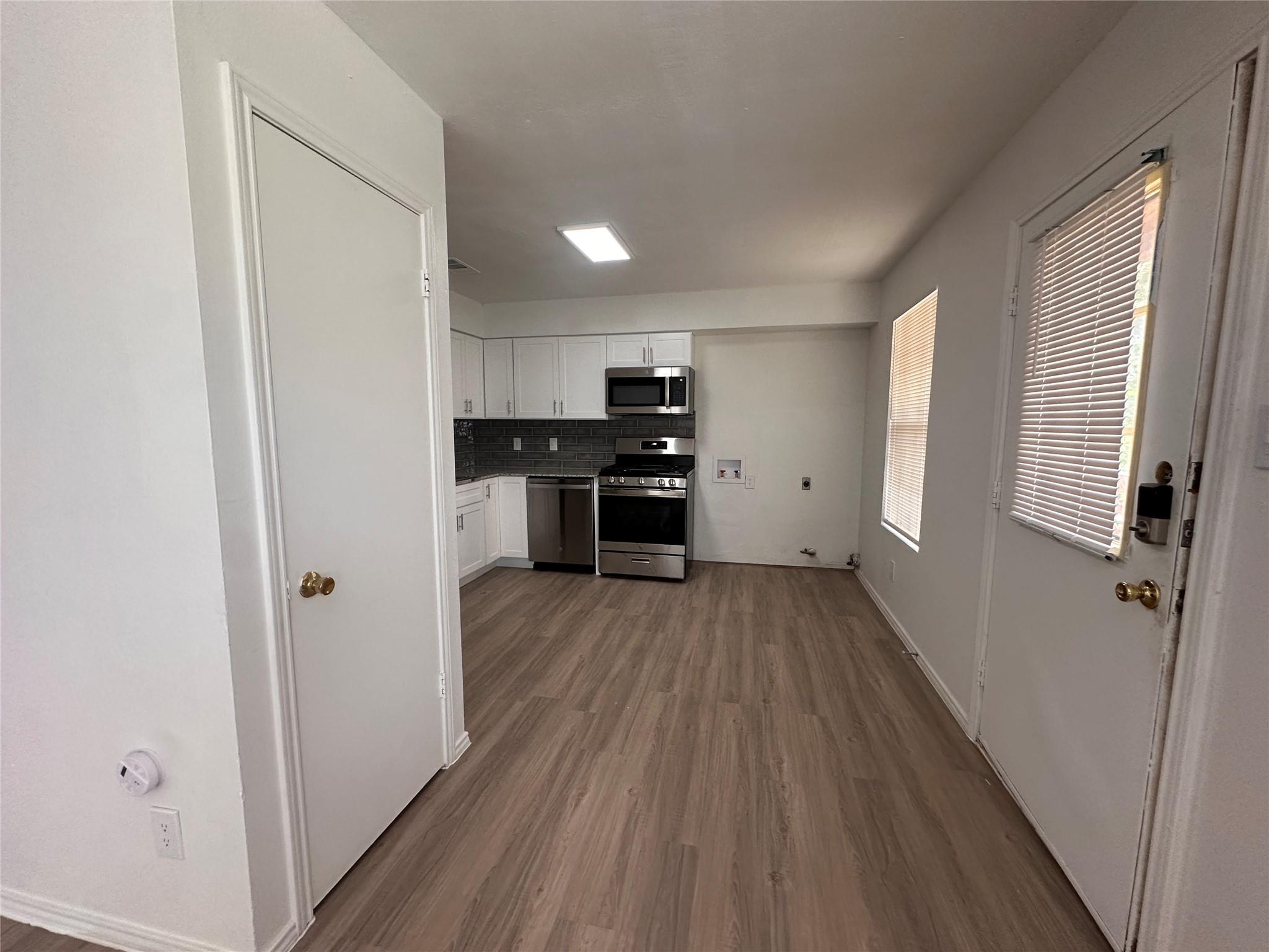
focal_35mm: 14
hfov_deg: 102.1
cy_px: 476
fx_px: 513
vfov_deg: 85.7
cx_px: 634
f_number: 2.2
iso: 200
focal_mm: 2.22
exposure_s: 1/120
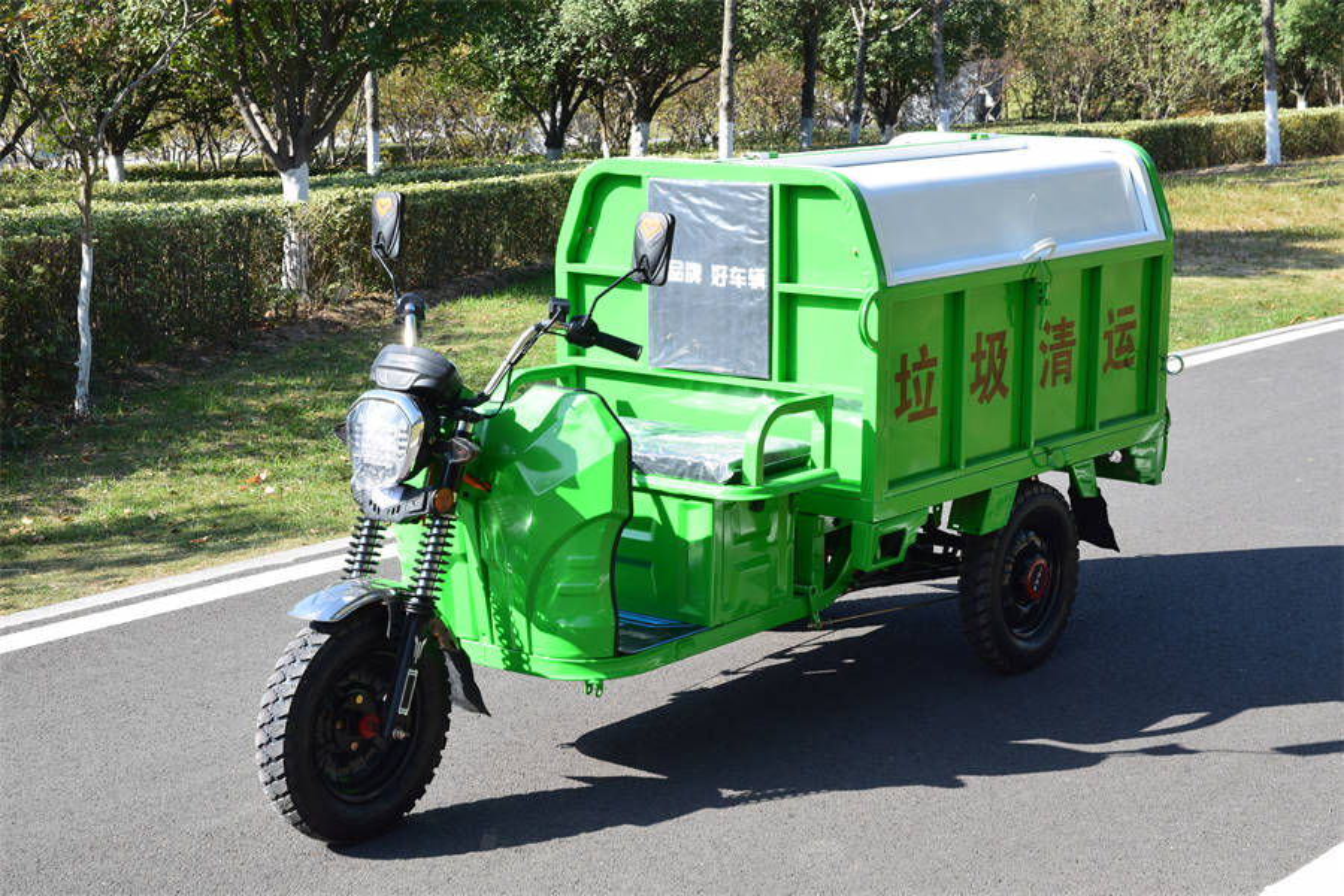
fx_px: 2464
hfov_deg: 30.5
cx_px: 672
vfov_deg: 20.6
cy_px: 448
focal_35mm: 66
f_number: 11
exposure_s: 1/320
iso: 400
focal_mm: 44
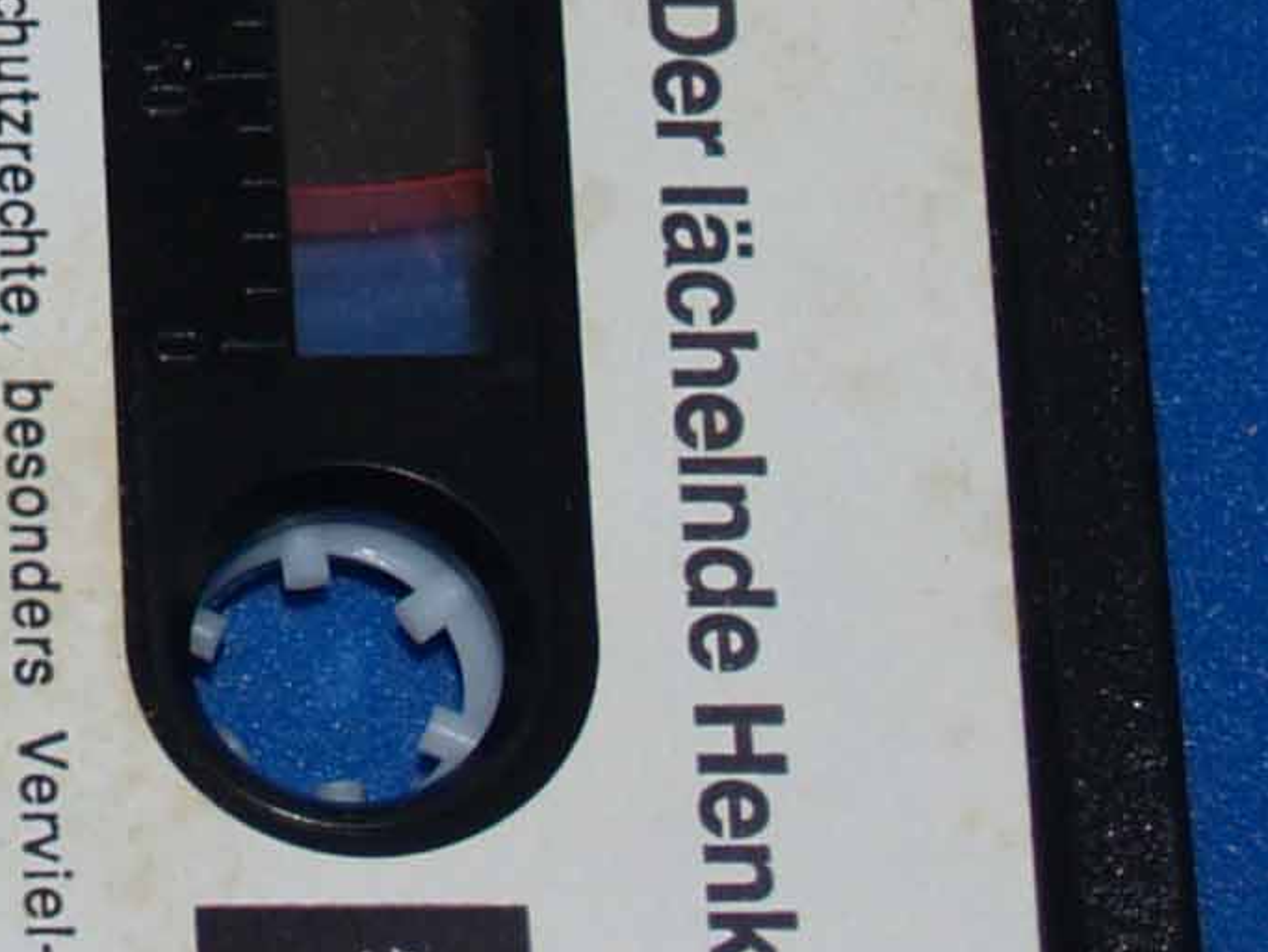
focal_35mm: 363
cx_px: -704
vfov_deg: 4.1
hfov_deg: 5.4
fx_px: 13304
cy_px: -202
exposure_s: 1/80
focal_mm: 38
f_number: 5.1
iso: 100
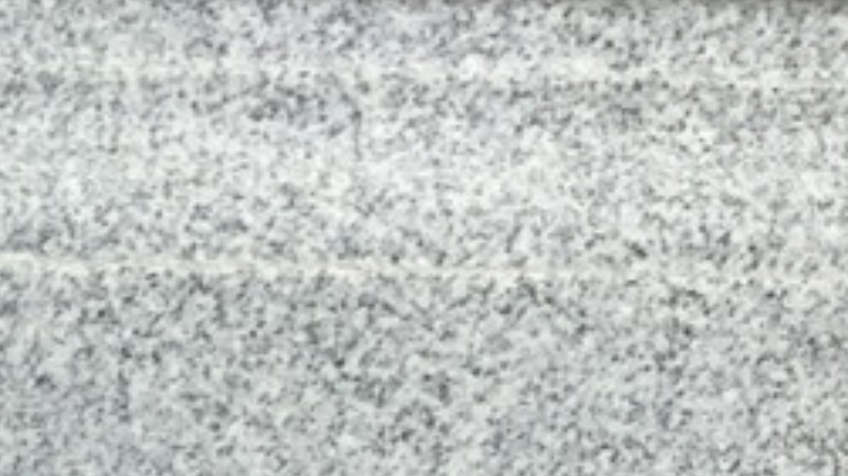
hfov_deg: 15.7
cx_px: -561
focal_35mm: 121
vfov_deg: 9.5
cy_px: 846
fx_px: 2720
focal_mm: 3.3
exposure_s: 1/182
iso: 25
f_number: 2.4
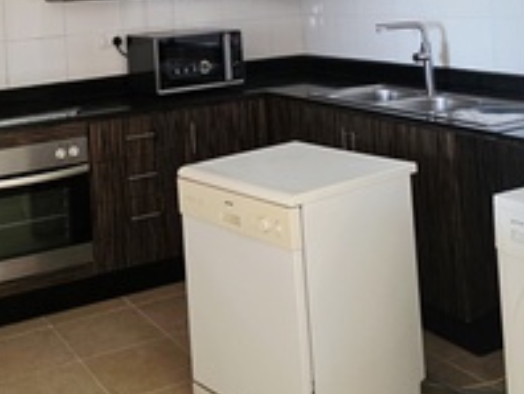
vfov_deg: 26.1
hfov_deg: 35.8
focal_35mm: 53
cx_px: 184
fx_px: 803
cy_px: -4
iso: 320
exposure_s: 1/101
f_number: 1.7
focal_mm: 6.3
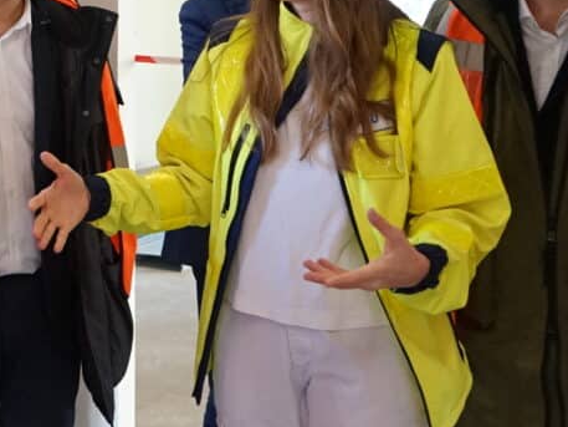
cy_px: 43
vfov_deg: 18.6
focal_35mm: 78
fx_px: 1280
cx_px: -48
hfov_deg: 23.5
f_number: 4.5
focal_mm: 29
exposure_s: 1/160
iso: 6400
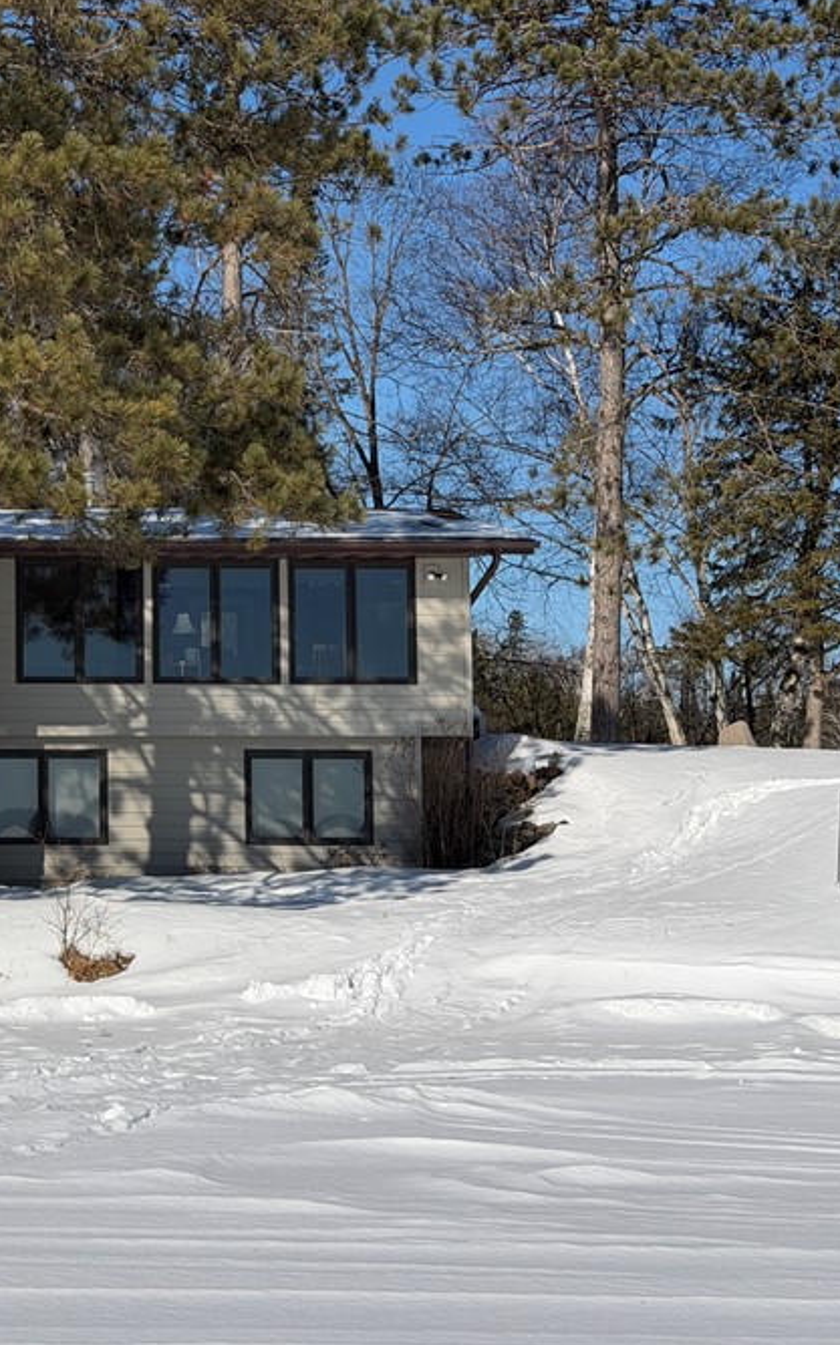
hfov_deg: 16.2
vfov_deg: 26.5
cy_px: 596
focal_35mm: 78
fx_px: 2859
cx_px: -117
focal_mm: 6.76
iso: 64
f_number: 1.78
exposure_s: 1/11364
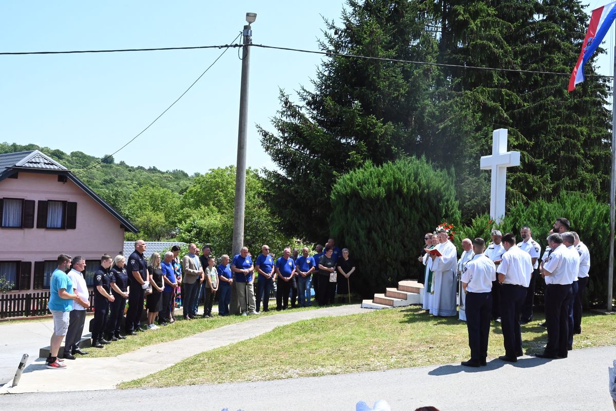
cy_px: 206
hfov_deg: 50.7
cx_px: 308
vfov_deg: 35.1
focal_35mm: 38
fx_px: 650
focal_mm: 38
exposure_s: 1/1250
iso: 5000
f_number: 20
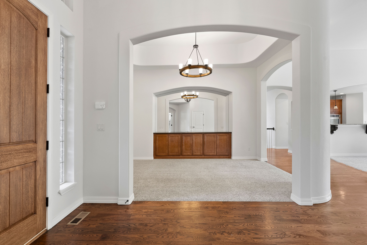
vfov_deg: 77.4
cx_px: 184
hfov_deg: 100.4
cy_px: 122
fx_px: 153
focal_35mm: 15
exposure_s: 1/2.5
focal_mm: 15
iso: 640
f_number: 9
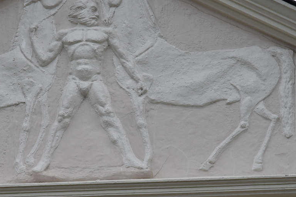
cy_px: 102
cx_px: 105
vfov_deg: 4.2
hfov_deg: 6.2
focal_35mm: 331
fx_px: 2722
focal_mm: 200
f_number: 8
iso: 100
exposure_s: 1/400
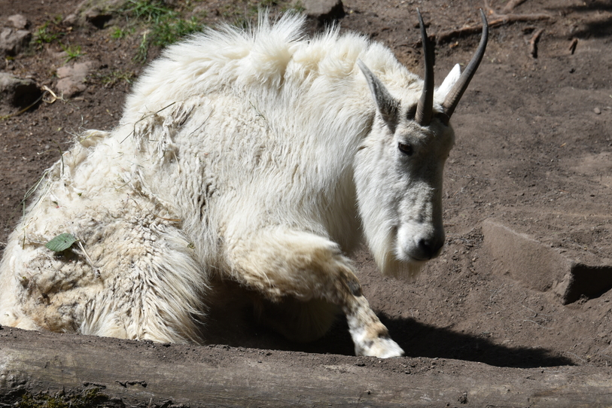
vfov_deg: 5.5
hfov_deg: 8.2
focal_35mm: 252
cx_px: 241
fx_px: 4284
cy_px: 213
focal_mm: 160
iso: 100
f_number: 8
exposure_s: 1/320
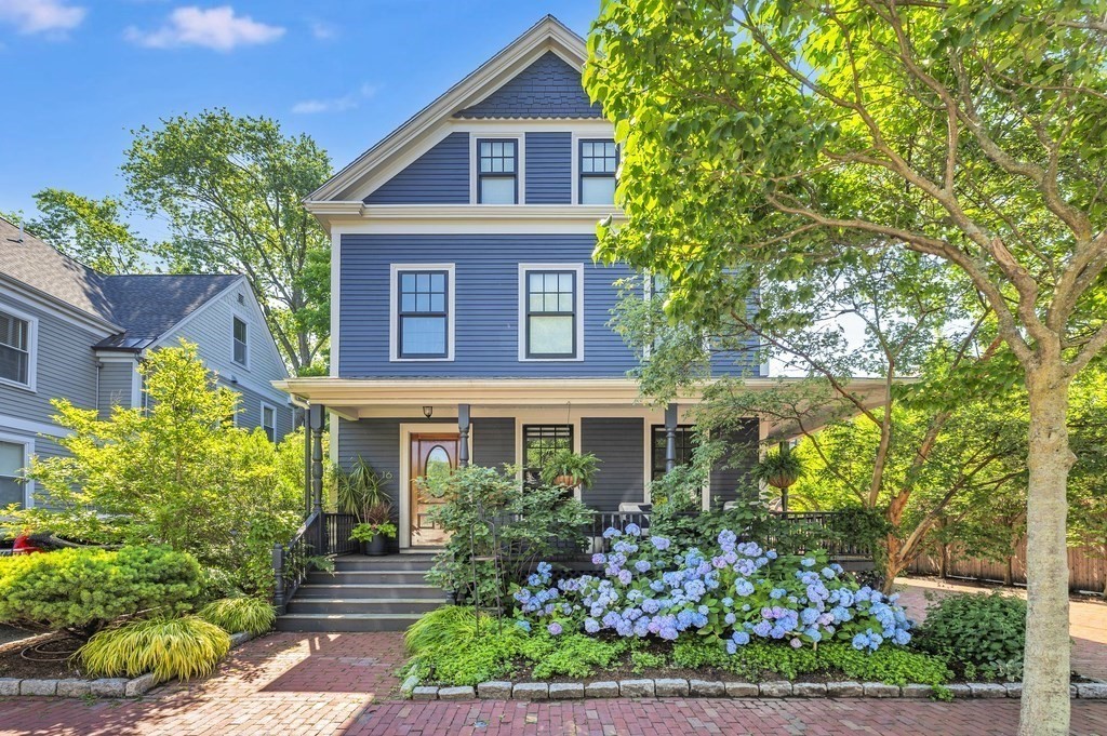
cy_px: 368
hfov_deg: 100.4
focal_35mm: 15
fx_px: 461
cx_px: 554
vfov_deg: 77.2
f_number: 8
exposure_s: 1/80
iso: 100
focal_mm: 15
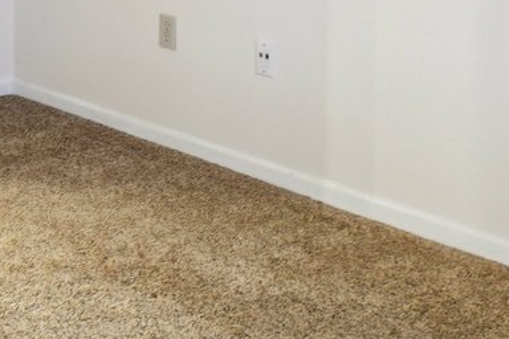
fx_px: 1131
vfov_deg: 15.2
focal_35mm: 80
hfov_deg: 23.2
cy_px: -231
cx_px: -103
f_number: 8
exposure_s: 1/3.33
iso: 400
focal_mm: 10
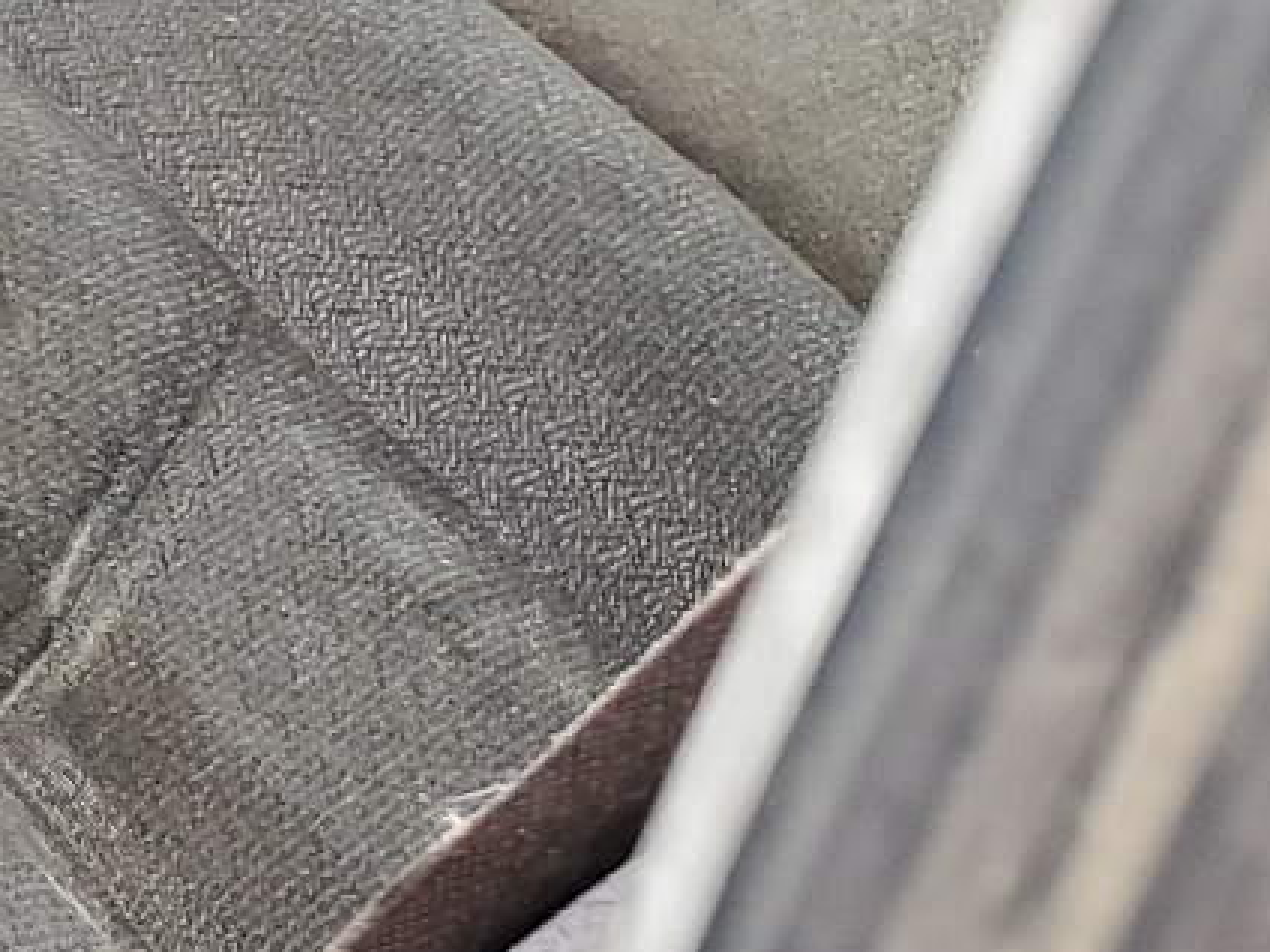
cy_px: -296
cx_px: -866
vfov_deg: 14.4
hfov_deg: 17.2
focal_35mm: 98
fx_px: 3595
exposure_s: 1/120
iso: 59
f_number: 1.5
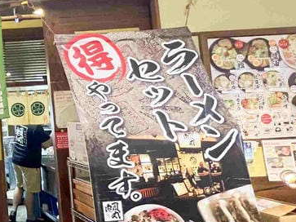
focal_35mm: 43
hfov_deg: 32.2
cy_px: 85
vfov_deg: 33.4
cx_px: -96
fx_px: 368
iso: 320
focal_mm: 1.57
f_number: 1.8
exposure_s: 1/60
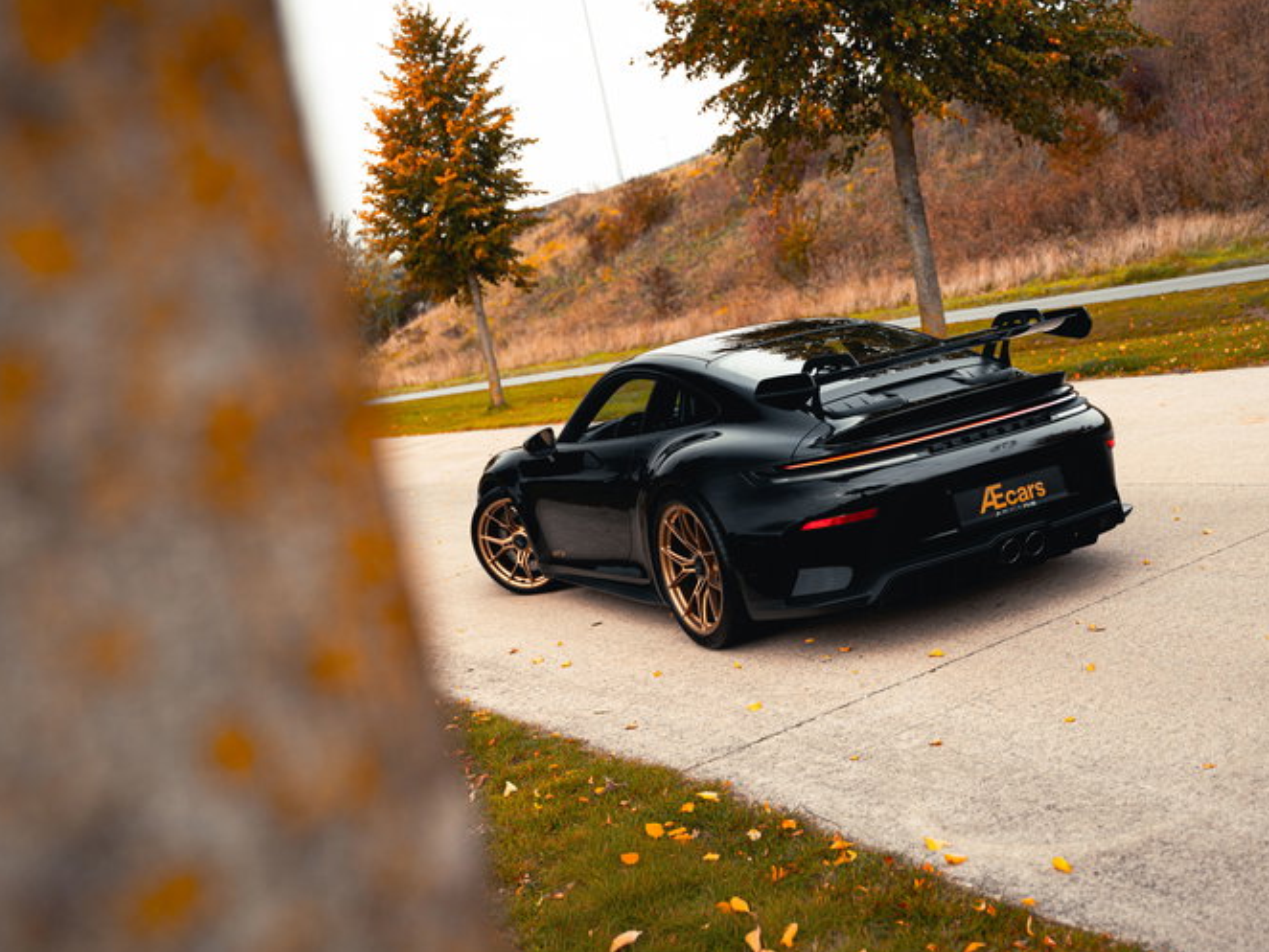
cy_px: 486
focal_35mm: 39
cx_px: 634
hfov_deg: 47.8
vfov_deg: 36.8
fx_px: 1430
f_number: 2.8
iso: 100
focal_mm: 35
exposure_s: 1/160
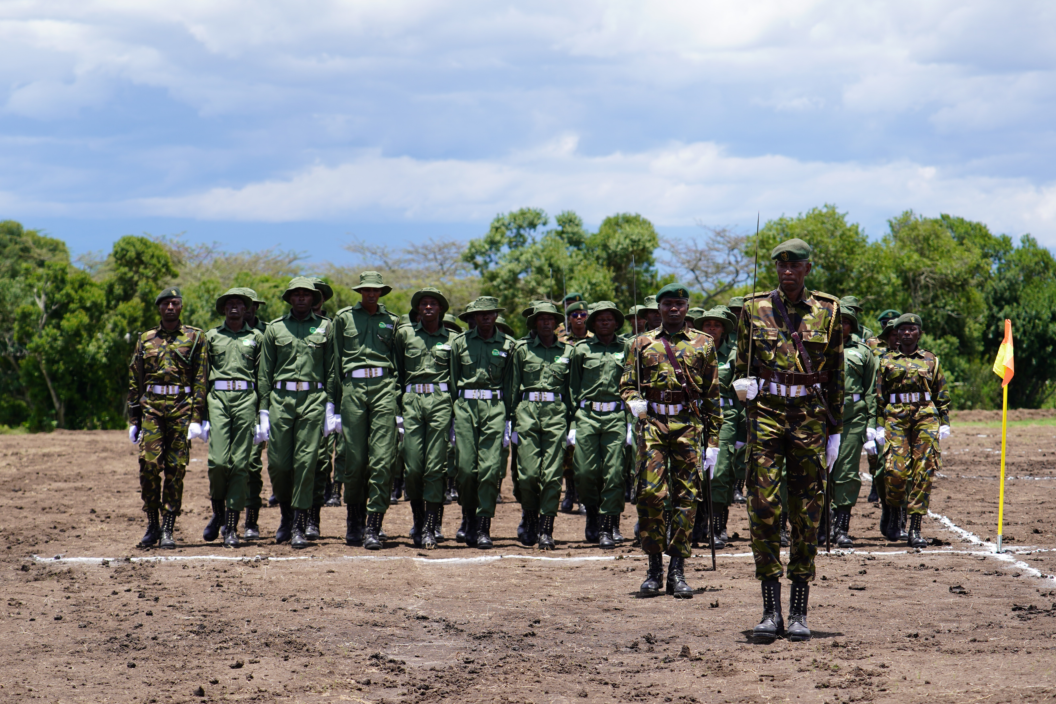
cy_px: 379
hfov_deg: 17.1
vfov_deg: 11.4
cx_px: 512
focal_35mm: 120
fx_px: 3520
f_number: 5
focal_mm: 105
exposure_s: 1/400
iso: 100
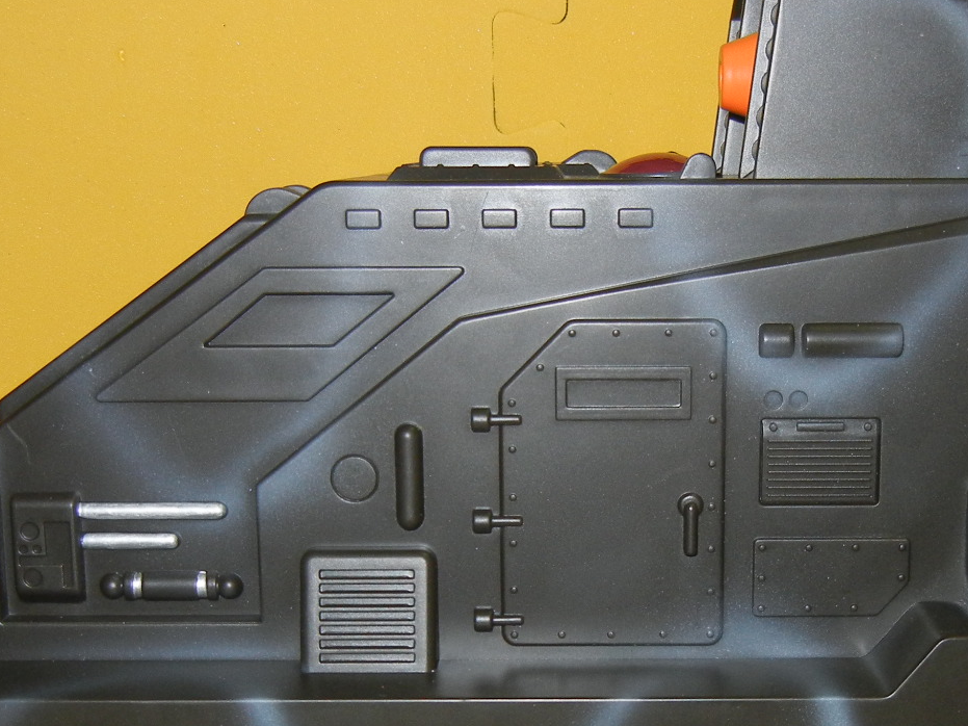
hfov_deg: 29.3
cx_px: 575
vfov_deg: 22.0
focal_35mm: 66
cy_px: 552
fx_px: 1845
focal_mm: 5.4
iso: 200
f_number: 3.5
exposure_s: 1/30
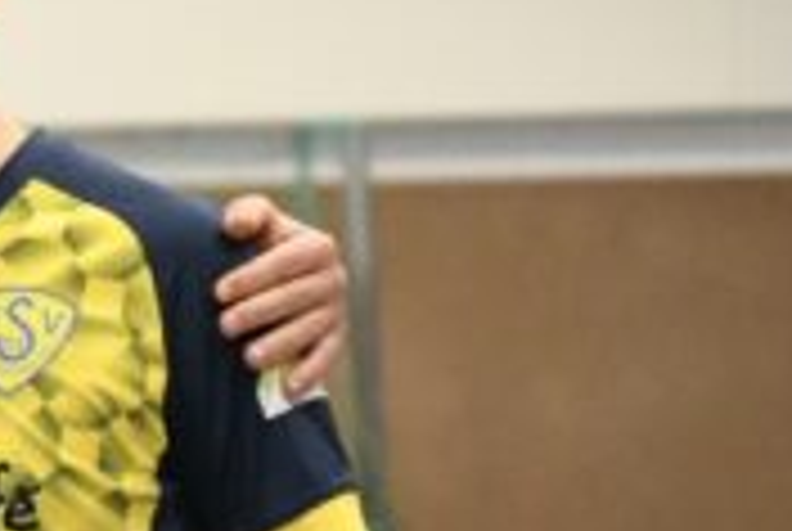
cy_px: 1073
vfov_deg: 4.9
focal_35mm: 279
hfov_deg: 7.2
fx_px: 6148
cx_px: -536
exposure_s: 1/640
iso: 6400
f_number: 2.8
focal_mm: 48
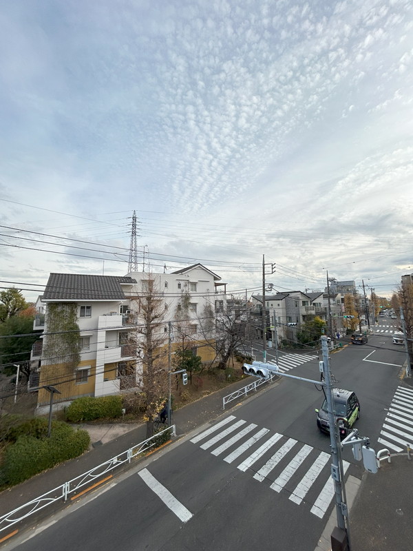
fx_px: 223
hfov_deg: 85.7
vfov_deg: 102.1
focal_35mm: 14
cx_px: 206
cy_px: 276
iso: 32
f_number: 2.4
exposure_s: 1/737
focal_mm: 1.54
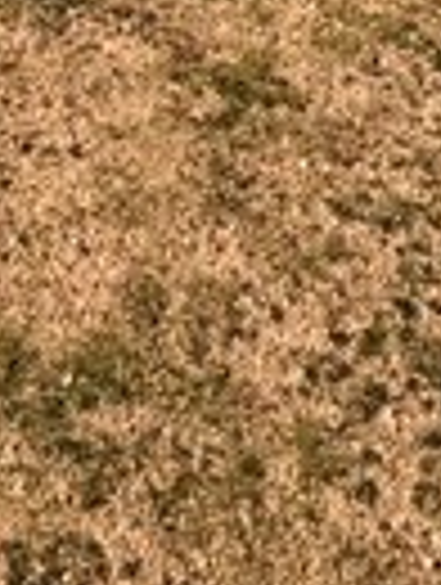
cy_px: -1138
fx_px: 1862
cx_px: -135
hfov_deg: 13.0
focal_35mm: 110
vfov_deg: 11.3
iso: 50
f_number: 2.2
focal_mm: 2.22
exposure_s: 1/2584
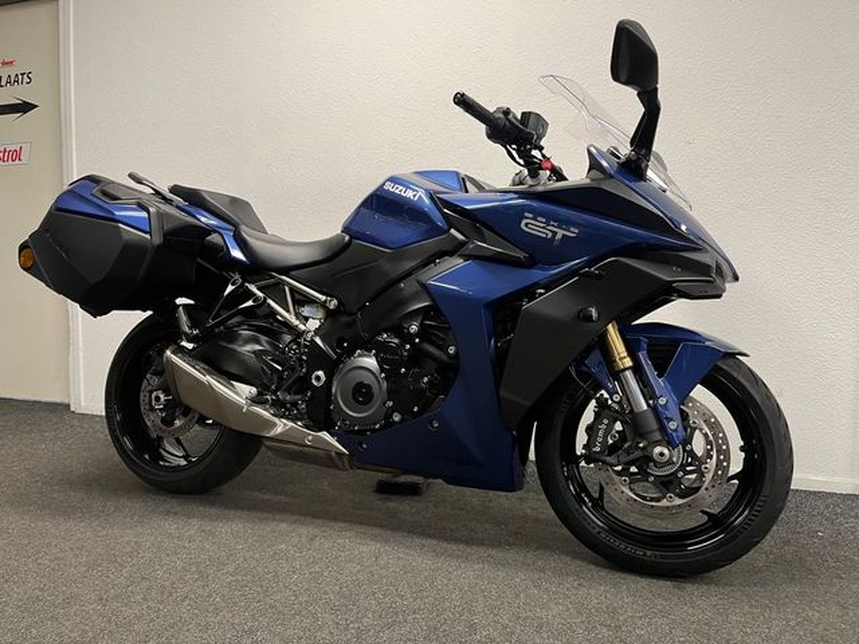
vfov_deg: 53.1
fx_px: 645
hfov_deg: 67.3
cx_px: 430
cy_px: 322
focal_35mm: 26
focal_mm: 5.1
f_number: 1.6
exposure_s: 1/50
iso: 125
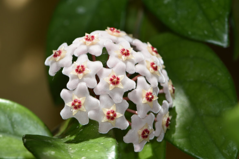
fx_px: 1046
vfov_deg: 8.7
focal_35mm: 158
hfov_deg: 13.0
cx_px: 120
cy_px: 80
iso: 100
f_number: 7.1
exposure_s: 1/250
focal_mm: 105
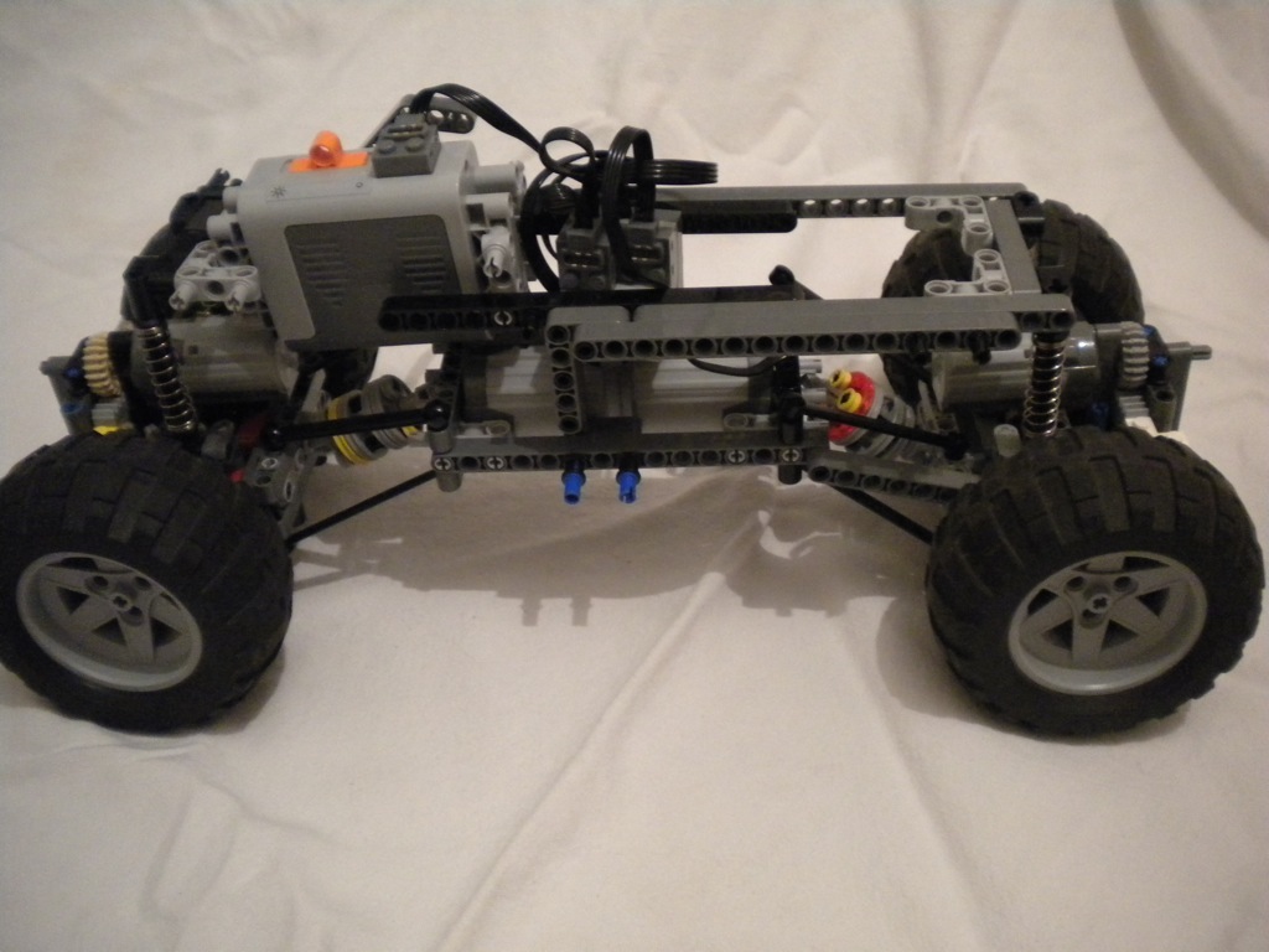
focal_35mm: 35
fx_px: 1283
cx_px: 634
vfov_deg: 40.7
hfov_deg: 52.6
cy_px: 476
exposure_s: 1/19.7
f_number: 3.1
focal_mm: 6.3
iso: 800
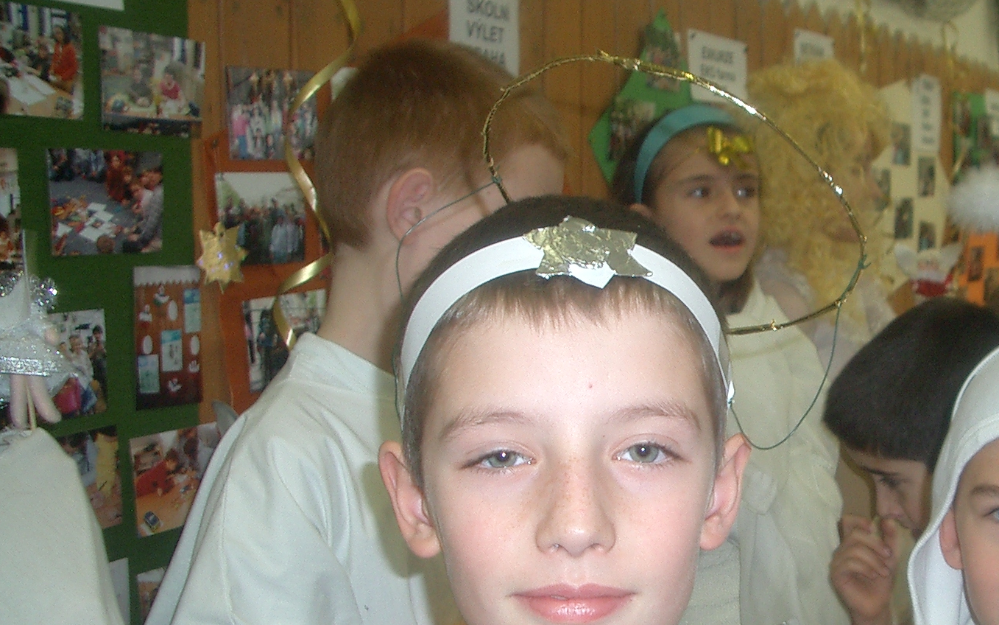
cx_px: 747
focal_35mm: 56
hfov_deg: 35.5
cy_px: 443
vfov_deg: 23.0
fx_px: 1525
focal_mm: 5.8
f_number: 2.6
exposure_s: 1/40
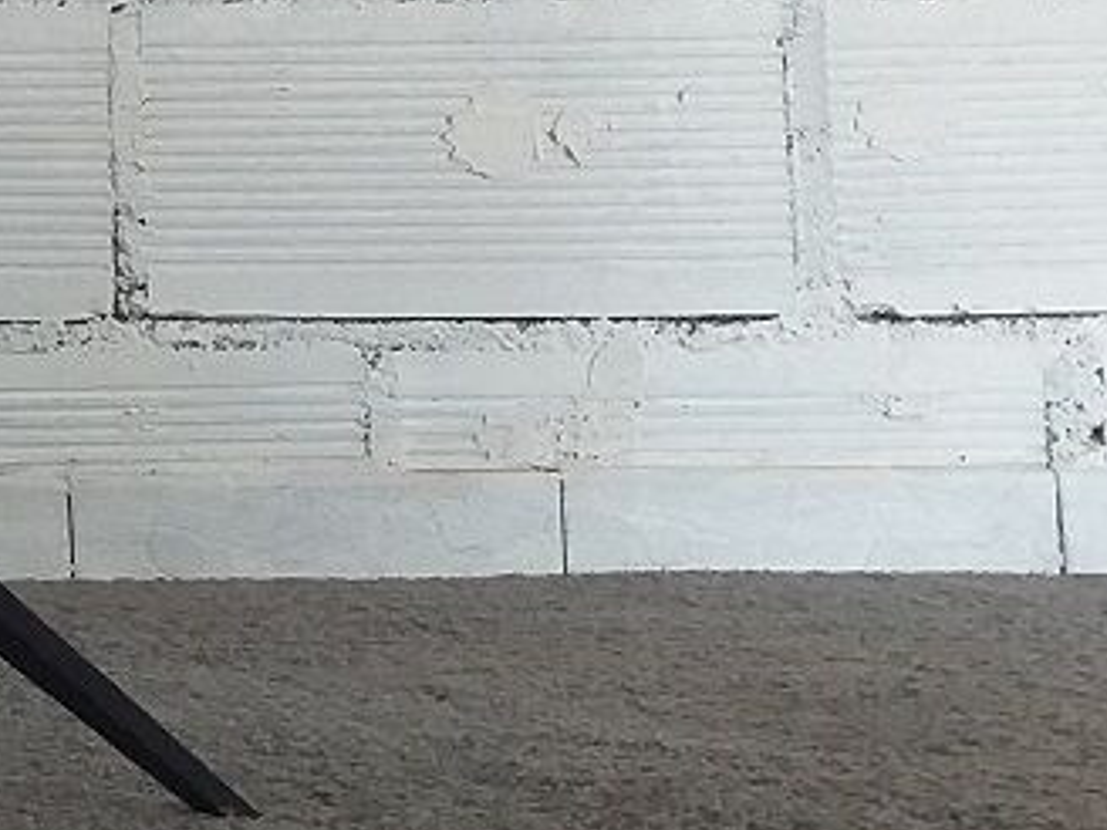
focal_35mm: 95
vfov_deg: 15.2
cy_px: -30
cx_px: -756
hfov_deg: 17.5
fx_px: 3038
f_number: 1.9
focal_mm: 3.6
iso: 160
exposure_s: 1/33
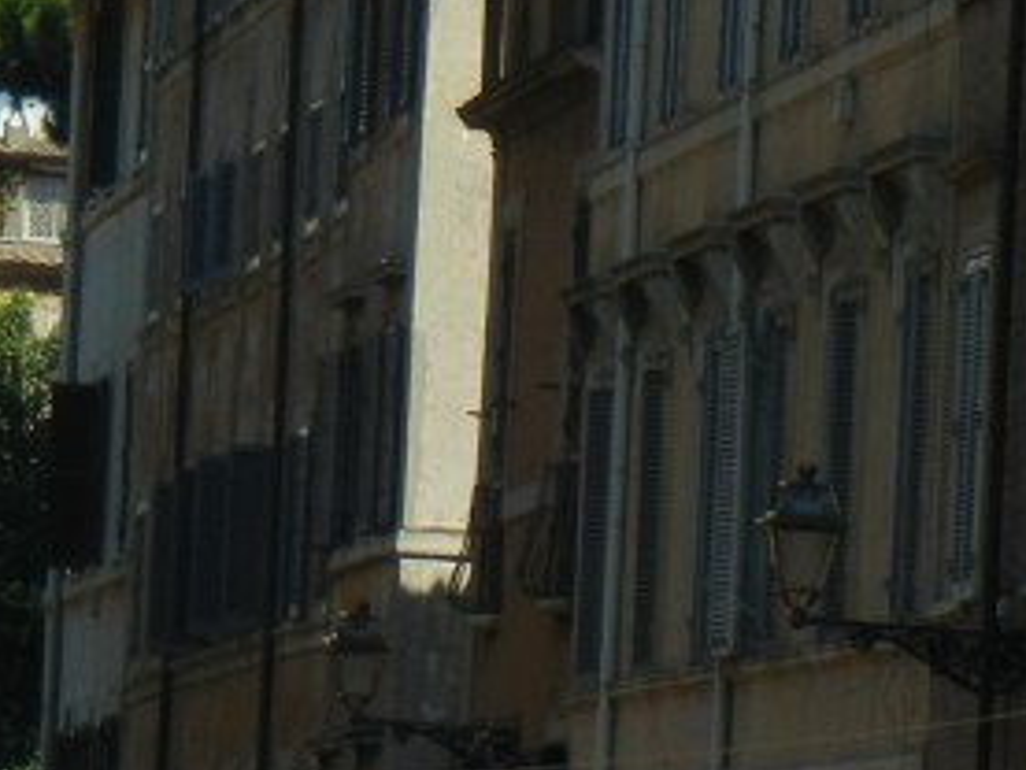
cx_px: -389
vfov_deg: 3.5
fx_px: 12721
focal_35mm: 429
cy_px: 218
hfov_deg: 4.6
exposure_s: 1/263
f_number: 9.2
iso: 160
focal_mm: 20.9
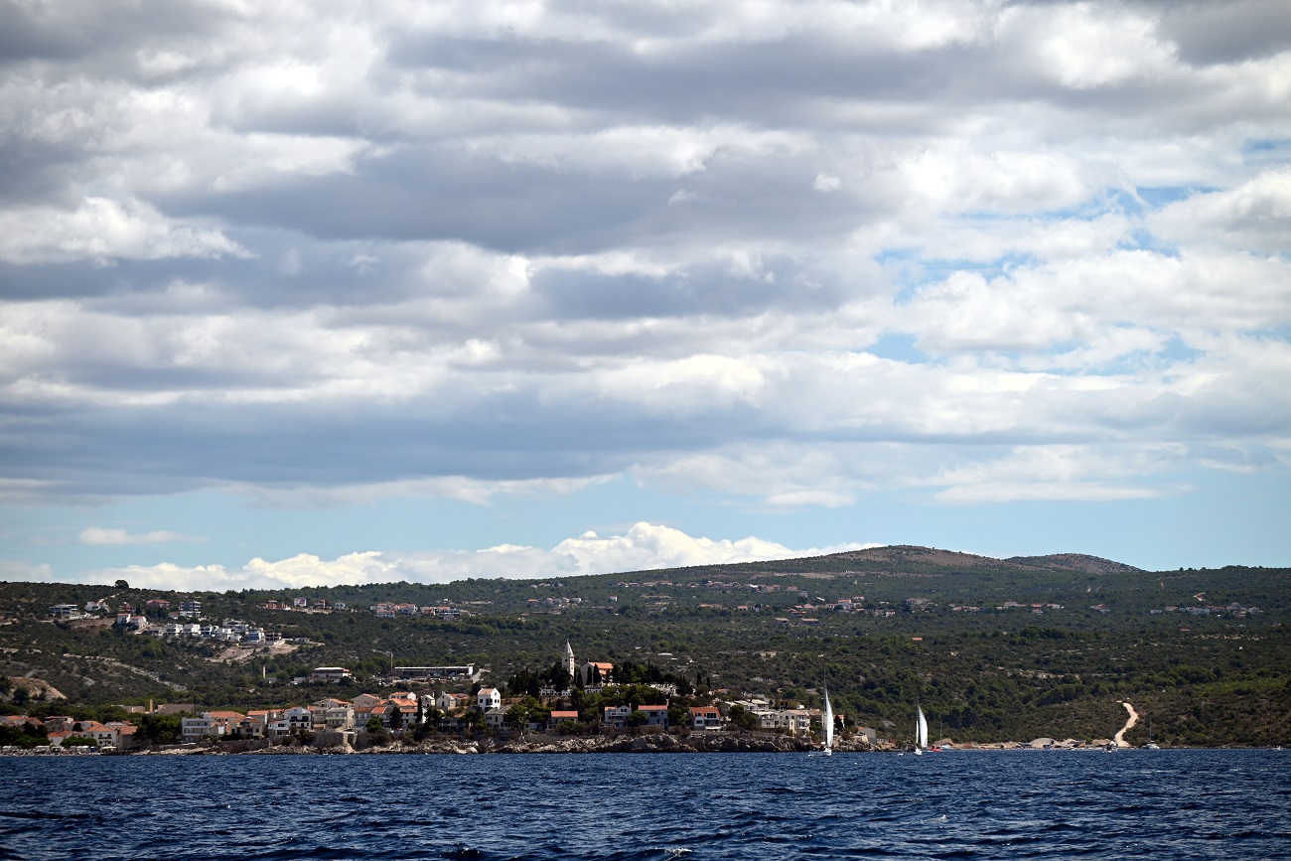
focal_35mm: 145
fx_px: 5200
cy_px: 430
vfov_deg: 9.5
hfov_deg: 14.2
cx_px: 646
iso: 100
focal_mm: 145
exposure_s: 1/1250
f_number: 6.3
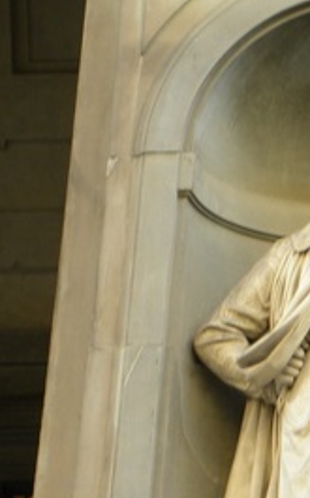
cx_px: 356
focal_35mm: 157
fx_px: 2128
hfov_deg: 8.3
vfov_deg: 13.3
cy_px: 361
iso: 64
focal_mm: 11.8
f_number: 3.5
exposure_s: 1/36.1
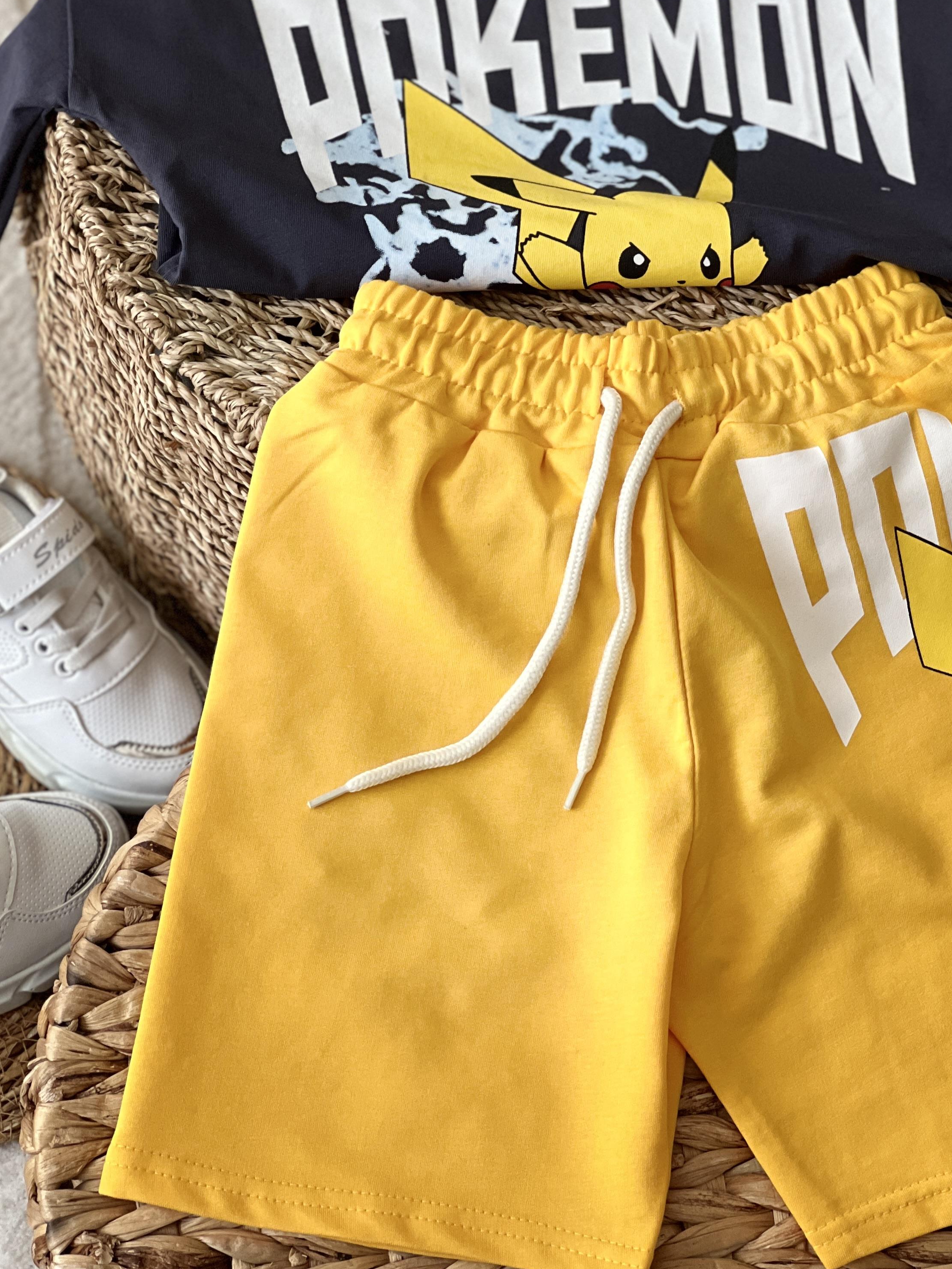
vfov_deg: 18.7
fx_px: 3850
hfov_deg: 14.1
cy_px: 551
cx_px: 546
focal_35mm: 105
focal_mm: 9
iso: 200
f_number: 2.8
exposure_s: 1/40
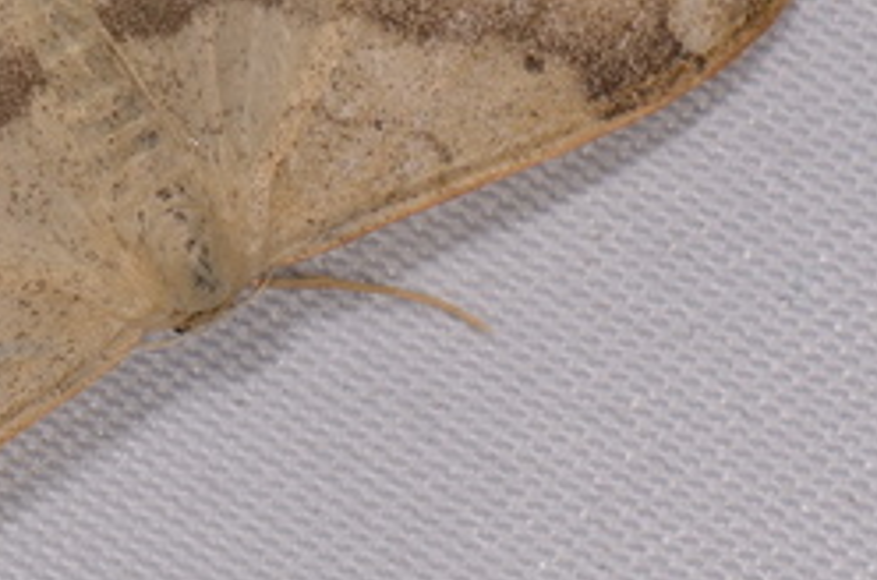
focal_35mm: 408
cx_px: 88
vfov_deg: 3.4
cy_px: 103
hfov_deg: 5.1
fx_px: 9904
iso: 100
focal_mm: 85
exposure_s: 1/60
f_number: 25
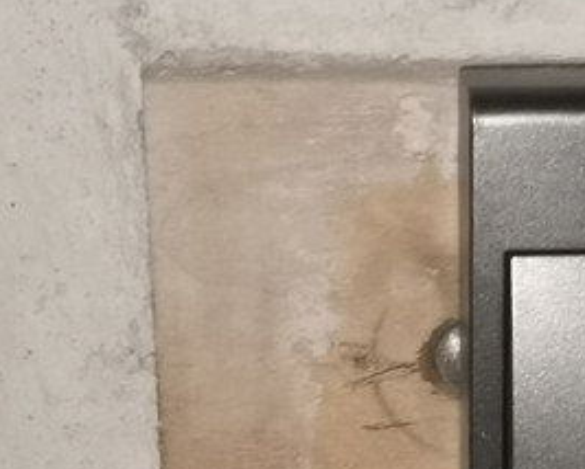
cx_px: 513
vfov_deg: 13.1
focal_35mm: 117
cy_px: 449
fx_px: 2027
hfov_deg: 16.2
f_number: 1.8
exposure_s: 1/36
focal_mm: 4.75
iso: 250
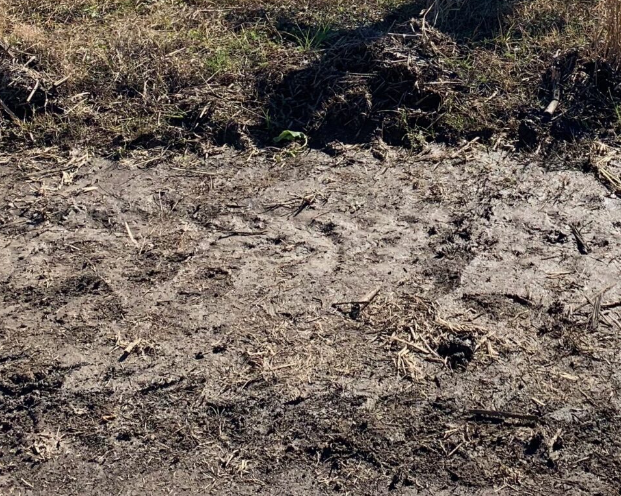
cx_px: 544
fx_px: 1250
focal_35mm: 68
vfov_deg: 20.8
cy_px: -113
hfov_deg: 27.1
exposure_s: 1/2755
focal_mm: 4.25
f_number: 1.8
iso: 25
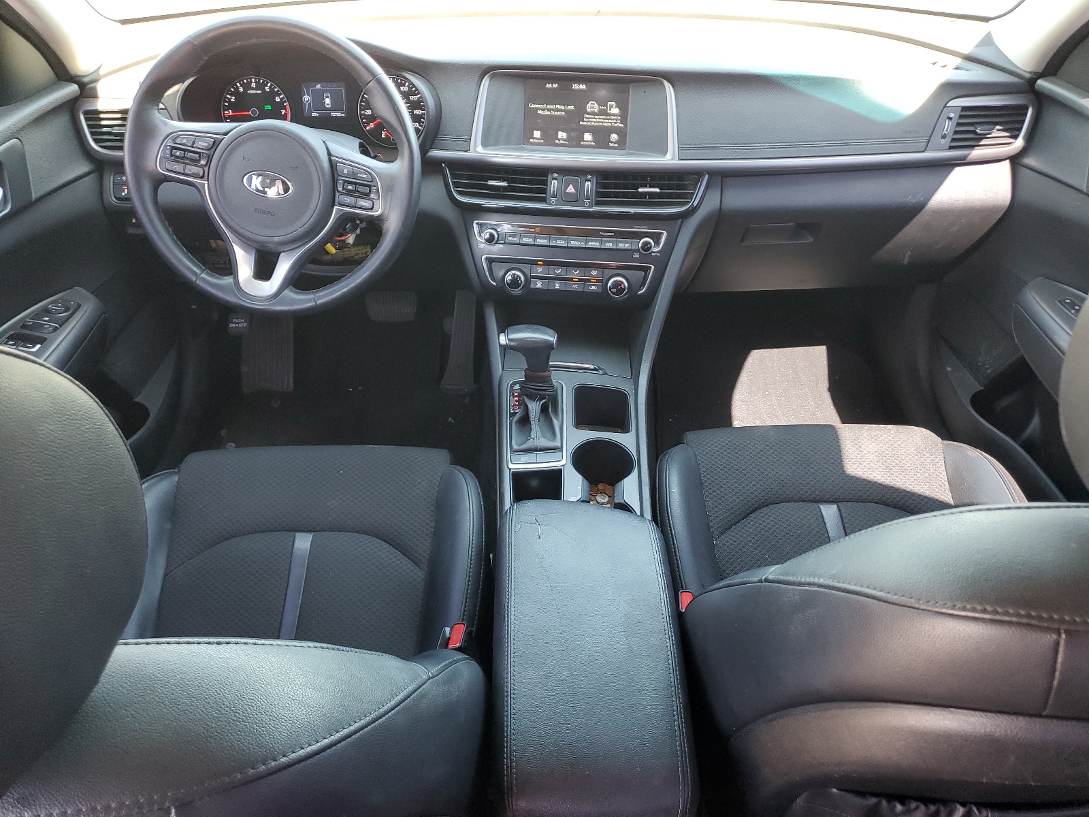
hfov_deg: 67.3
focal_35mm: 26
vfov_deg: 53.1
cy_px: 408
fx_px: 818
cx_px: 544
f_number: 1.5
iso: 85
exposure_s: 1/60.2
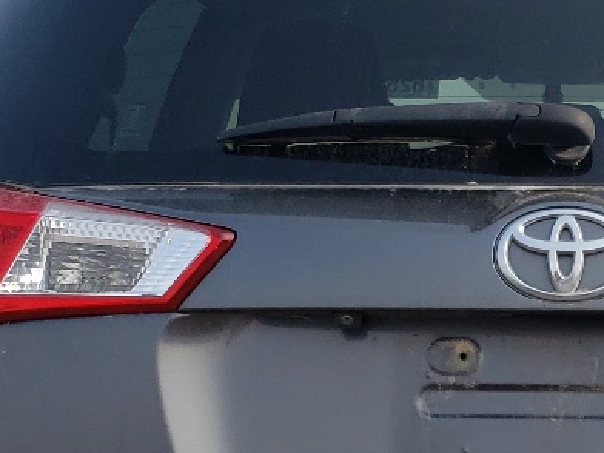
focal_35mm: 106
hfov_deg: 18.3
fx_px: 1850
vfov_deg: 13.8
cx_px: 519
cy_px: 445
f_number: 1.5
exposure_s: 1/2500
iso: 50
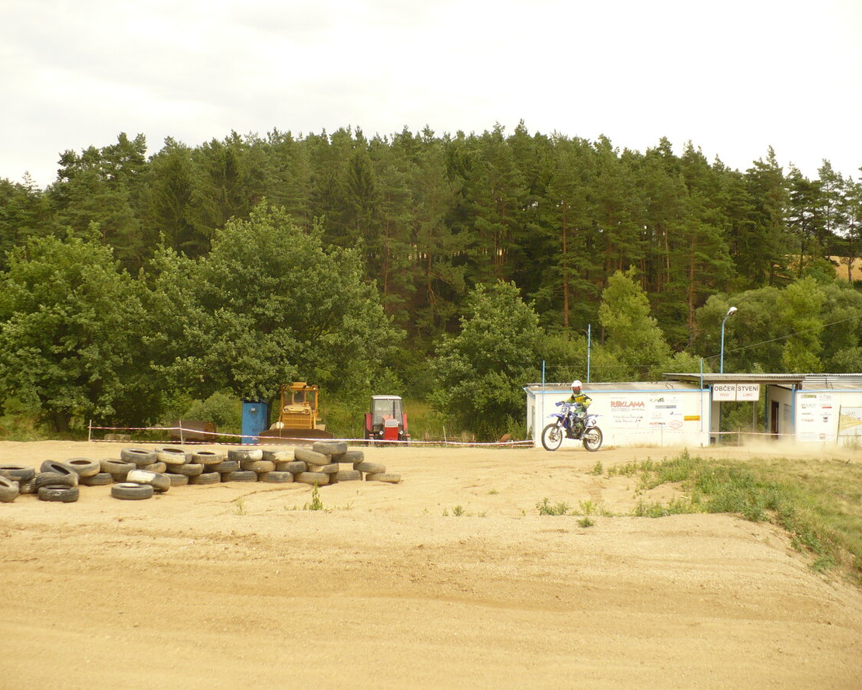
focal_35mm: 39
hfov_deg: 46.8
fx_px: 995
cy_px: 342
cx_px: 400
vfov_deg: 38.2
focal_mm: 6.1
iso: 100
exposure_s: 1/800
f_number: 2.8
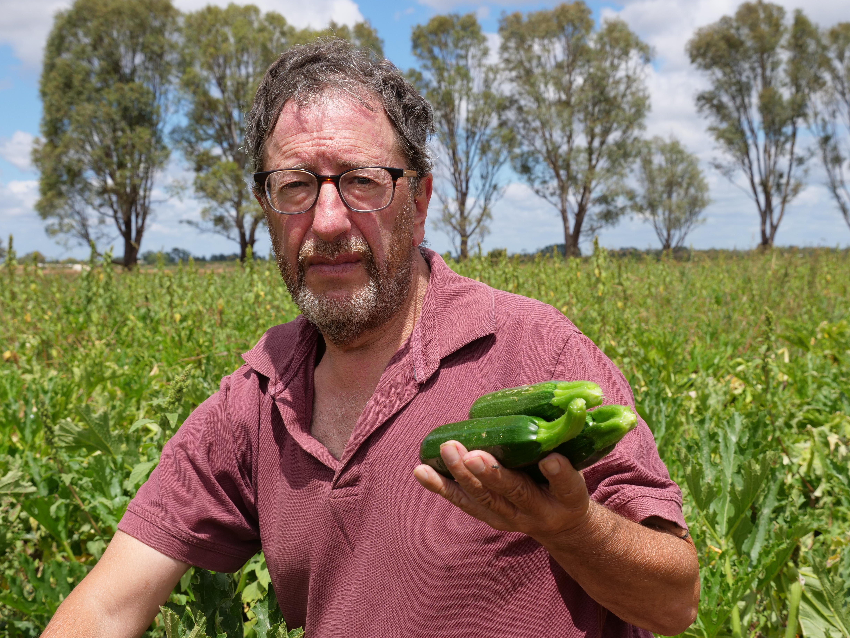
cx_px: 427
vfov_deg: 29.7
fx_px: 1203
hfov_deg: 38.9
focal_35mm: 49
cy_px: 317
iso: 200
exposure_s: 1/640
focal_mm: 24
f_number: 7.1
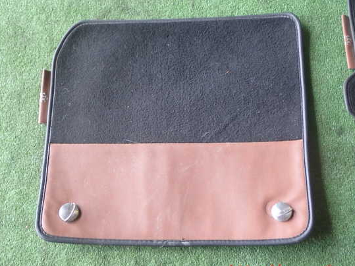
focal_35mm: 49
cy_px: 132
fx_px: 502
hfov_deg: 38.9
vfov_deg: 29.7
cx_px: 181
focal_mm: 7.84
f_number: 2.9
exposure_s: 1/80
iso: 200
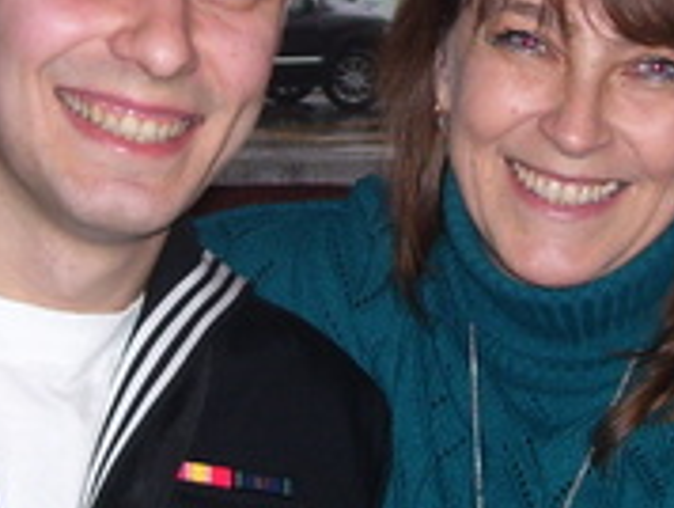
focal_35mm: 133
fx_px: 2593
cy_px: 114
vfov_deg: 11.1
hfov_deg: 14.8
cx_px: 288
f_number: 2.7
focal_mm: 6
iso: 80
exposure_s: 1/60
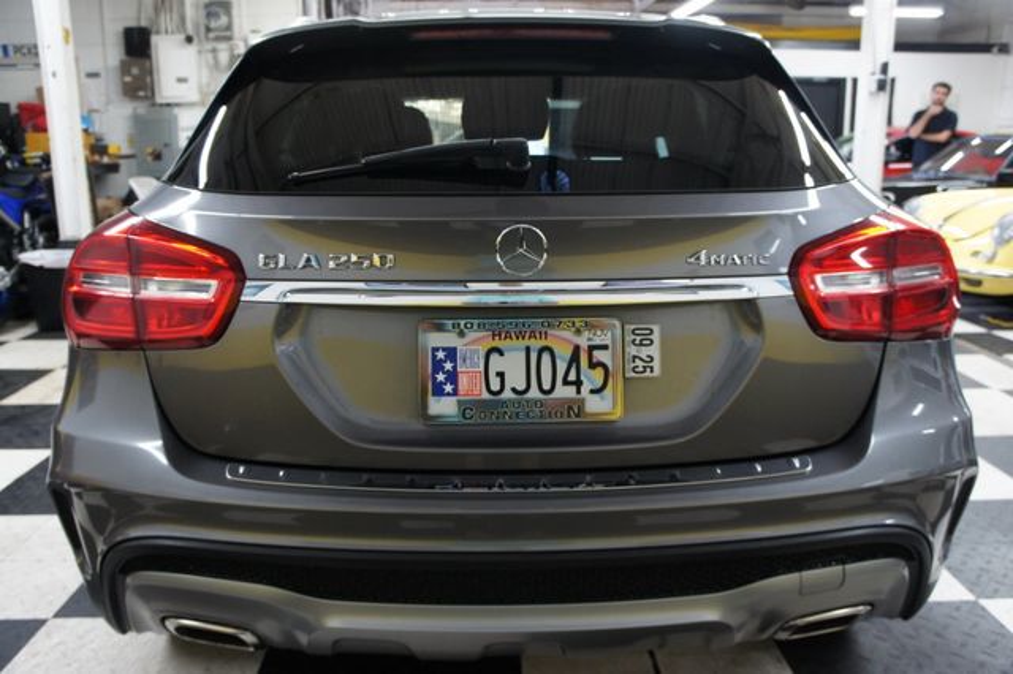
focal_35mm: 27
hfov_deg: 67.4
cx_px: 506
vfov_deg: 47.9
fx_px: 759
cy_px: 337
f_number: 3.5
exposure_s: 1/30
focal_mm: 18
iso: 500
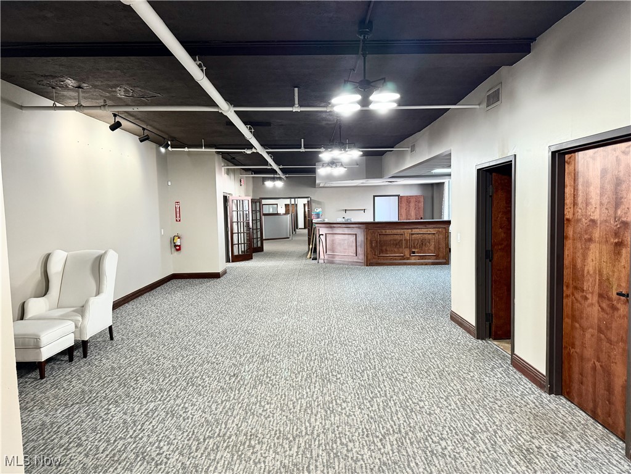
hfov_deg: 71.6
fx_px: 437
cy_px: 237
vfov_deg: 56.8
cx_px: 316
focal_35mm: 24
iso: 250
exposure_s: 1/60
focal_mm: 6.76
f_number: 1.78
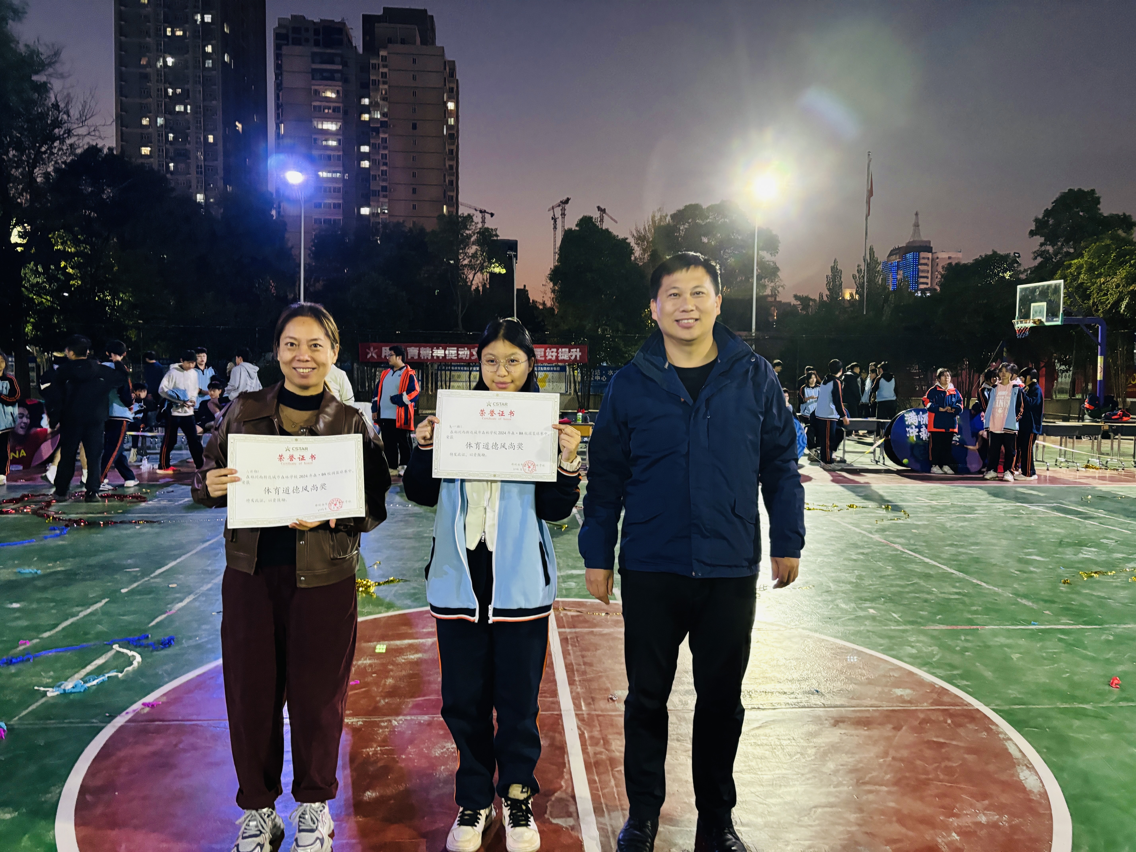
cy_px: 426
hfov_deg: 67.3
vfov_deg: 53.1
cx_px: 568
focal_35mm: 26
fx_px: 853
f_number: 1.6
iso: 500
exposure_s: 1/25
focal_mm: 5.96
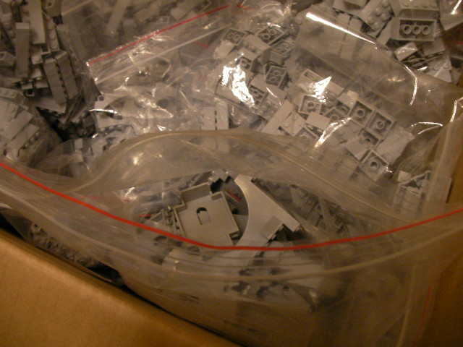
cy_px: 174
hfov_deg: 49.0
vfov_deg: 37.7
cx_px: 232
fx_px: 508
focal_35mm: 38
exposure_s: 1/6.9
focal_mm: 6.3
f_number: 3.5
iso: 200
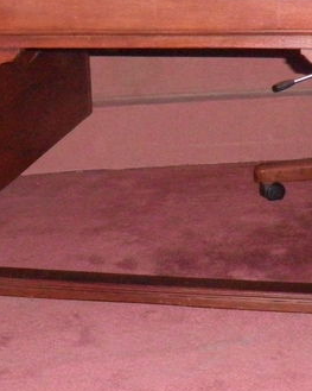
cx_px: 212
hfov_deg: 16.1
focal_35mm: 95
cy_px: 139
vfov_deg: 20.1
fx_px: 1097
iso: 500
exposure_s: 1/50
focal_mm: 5.9
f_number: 3.7
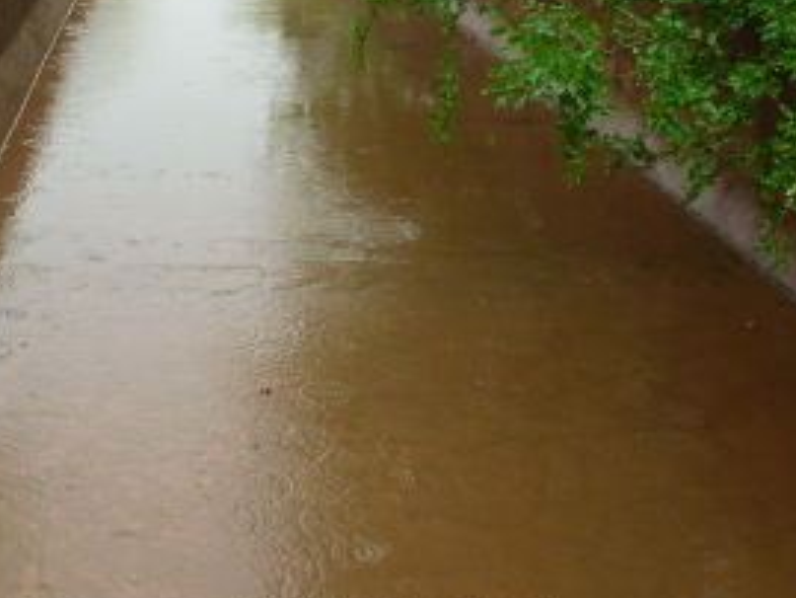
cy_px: 50
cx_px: 207
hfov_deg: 33.2
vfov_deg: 24.9
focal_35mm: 57
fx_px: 1311
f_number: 3.3
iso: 100
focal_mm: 4.3
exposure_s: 1/60
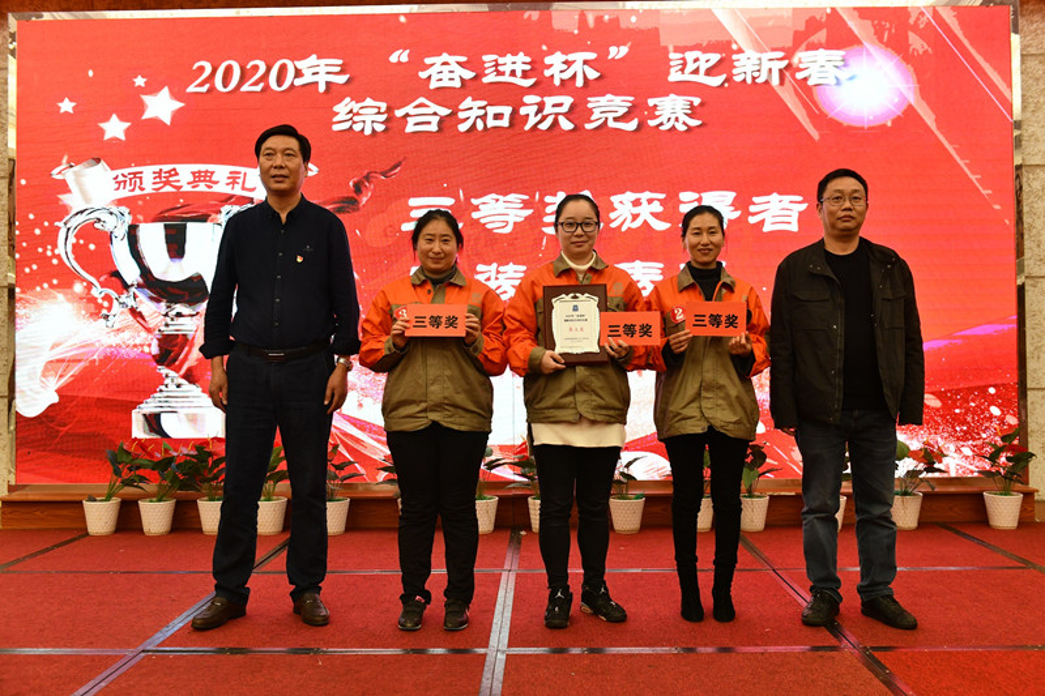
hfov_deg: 55.8
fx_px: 987
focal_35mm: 34
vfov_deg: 38.9
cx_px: 522
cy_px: 348
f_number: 6.3
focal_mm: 34
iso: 2000
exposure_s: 1/160
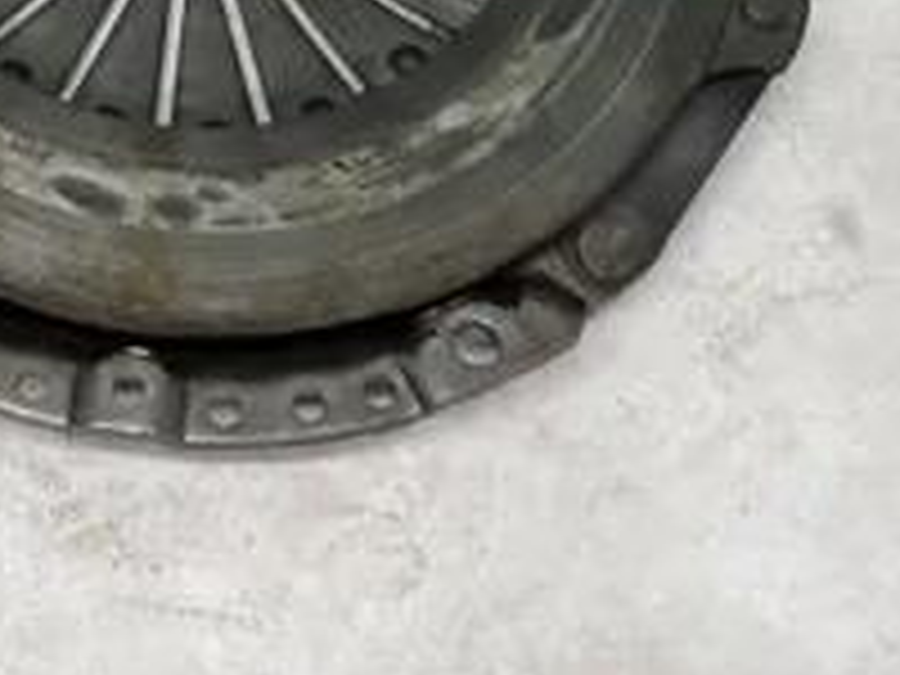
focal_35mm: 83
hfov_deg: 22.8
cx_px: 40
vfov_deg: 16.2
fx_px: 2158
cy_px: -346
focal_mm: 4.2
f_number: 1.6
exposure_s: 1/100
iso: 80
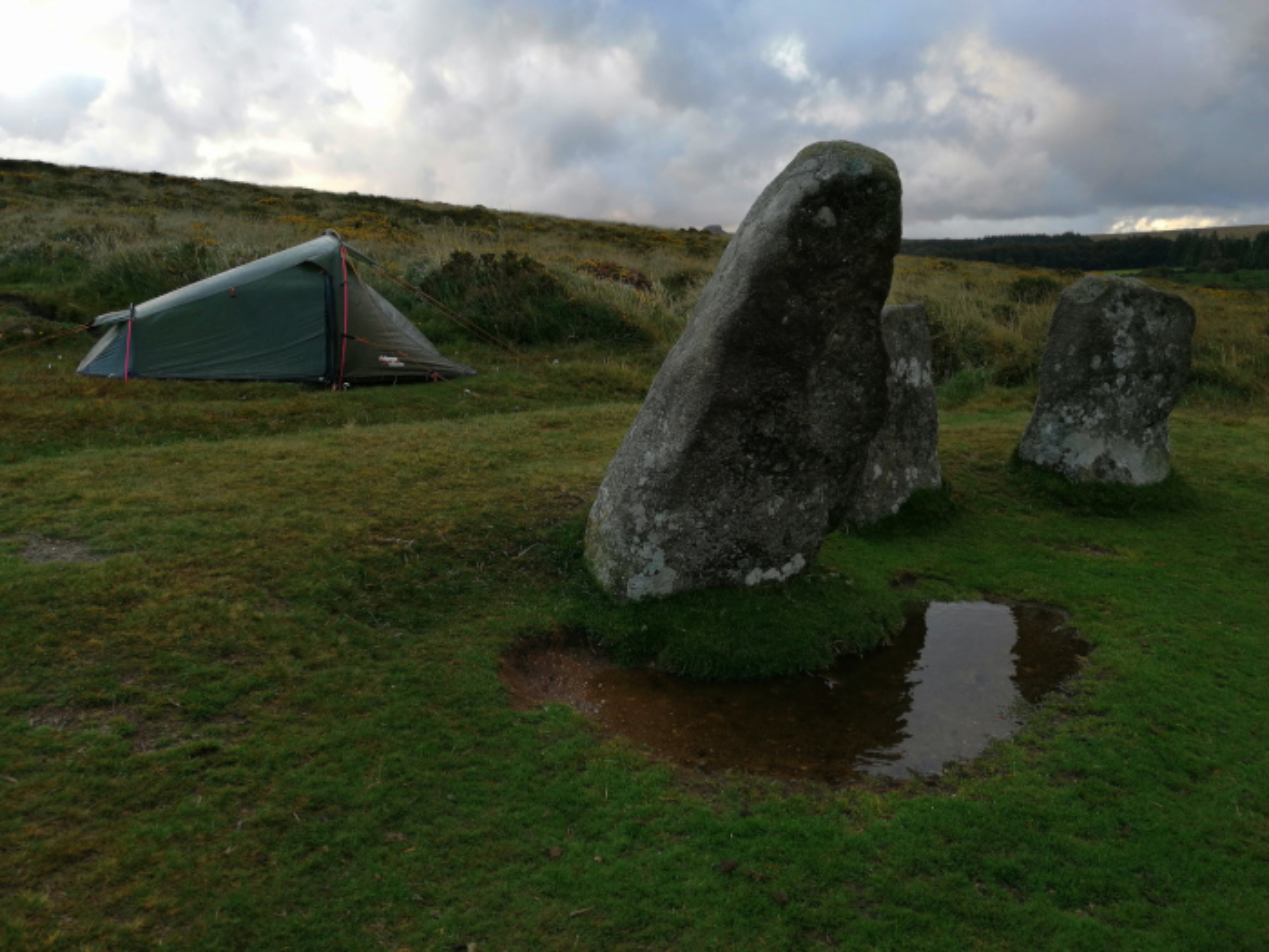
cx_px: 634
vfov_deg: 51.4
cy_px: 476
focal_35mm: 27
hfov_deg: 65.3
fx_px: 990
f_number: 1.8
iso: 64
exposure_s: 1/100
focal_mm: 3.95
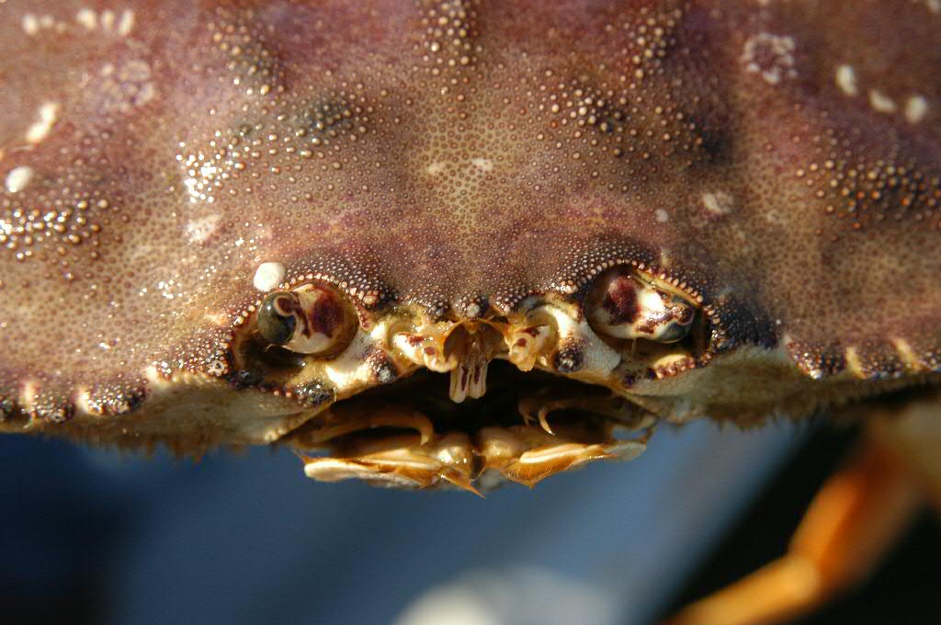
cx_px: 470
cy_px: 312
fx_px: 2741
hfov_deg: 19.5
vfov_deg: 13.0
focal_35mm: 105
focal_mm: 70
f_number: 8
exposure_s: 1/250
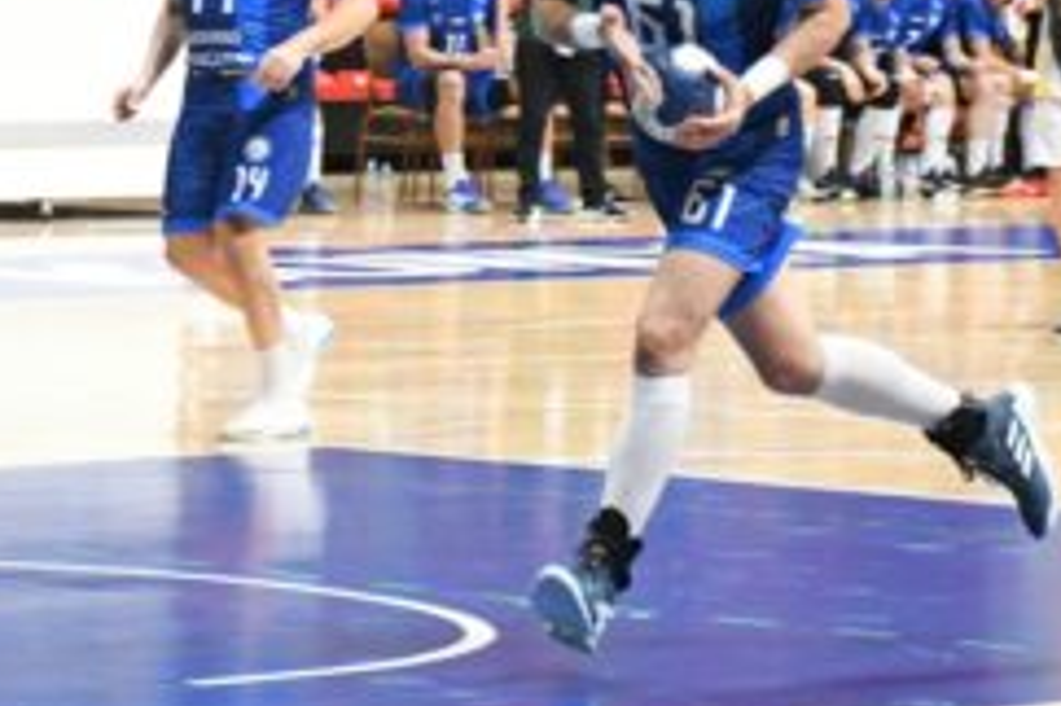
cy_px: 101
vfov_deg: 5.7
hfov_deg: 8.6
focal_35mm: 240
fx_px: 7068
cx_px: 520
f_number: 5
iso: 8000
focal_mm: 60
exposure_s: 1/400
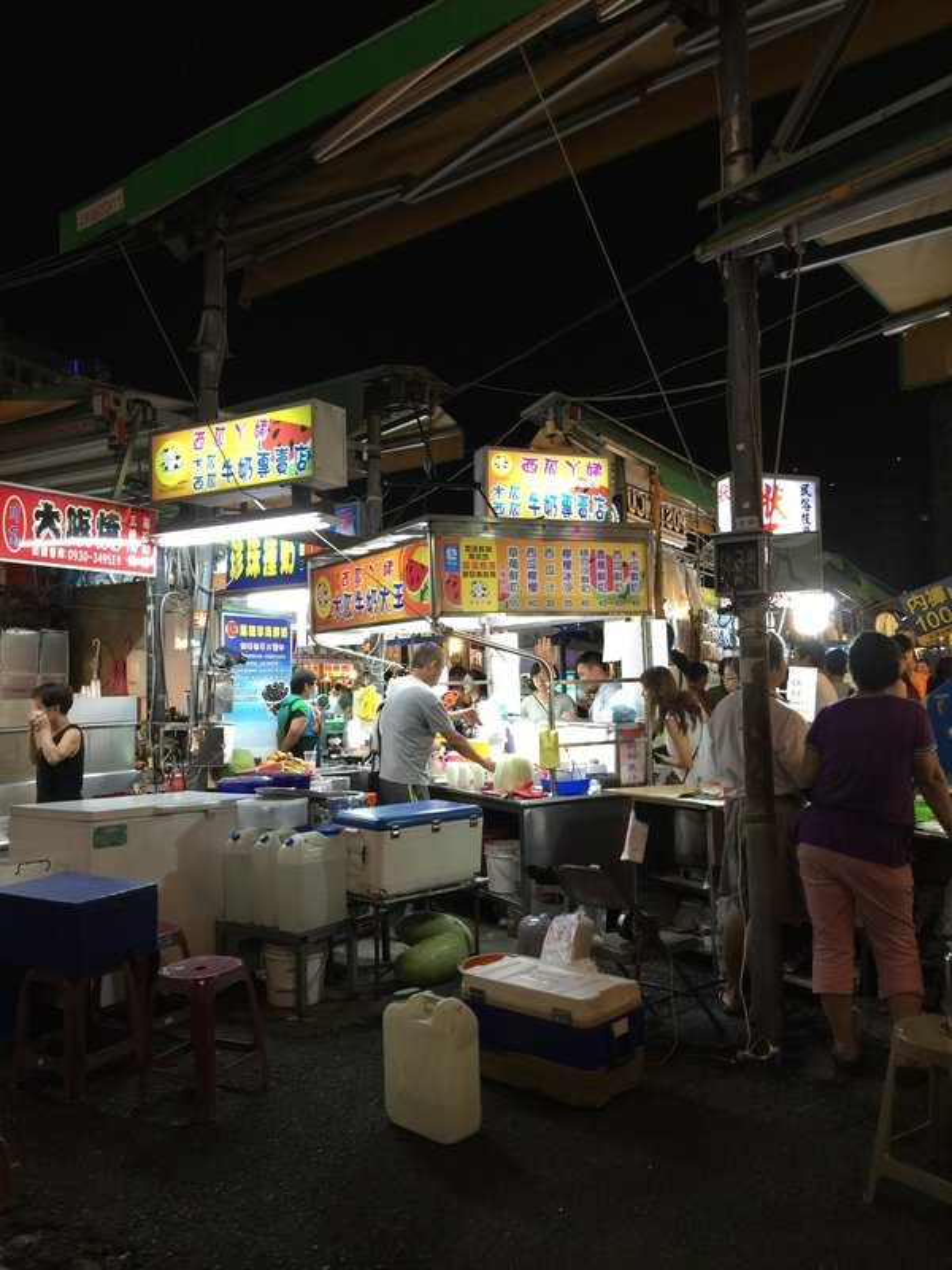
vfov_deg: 61.7
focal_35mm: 29
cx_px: 476
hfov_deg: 48.2
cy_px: 635
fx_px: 1063
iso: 40
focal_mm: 4.15
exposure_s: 1/15
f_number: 2.2
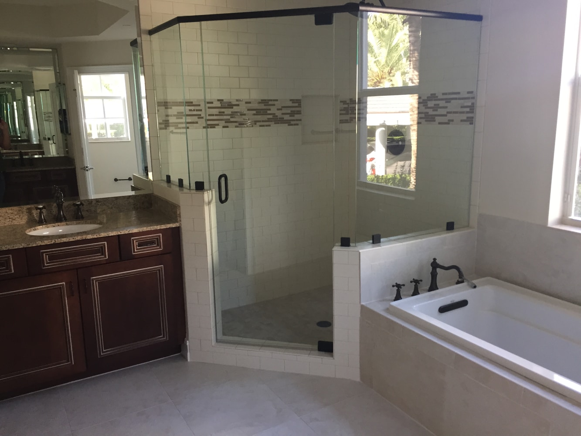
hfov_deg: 61.7
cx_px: 290
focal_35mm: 29
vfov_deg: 48.2
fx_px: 487
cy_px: 218
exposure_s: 1/30
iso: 80
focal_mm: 4.15
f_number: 2.2
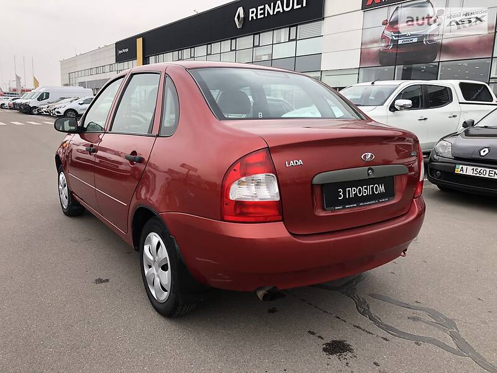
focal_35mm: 28
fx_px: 402
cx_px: 248
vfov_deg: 49.7
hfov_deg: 63.4
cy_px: 186
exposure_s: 1/308
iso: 20
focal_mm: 4
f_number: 1.8
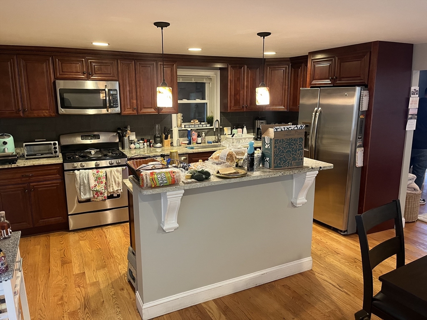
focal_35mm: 26
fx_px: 321
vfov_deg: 53.1
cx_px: 214
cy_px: 160
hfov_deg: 67.3
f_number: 1.6
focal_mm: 5.1
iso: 400
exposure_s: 1/60
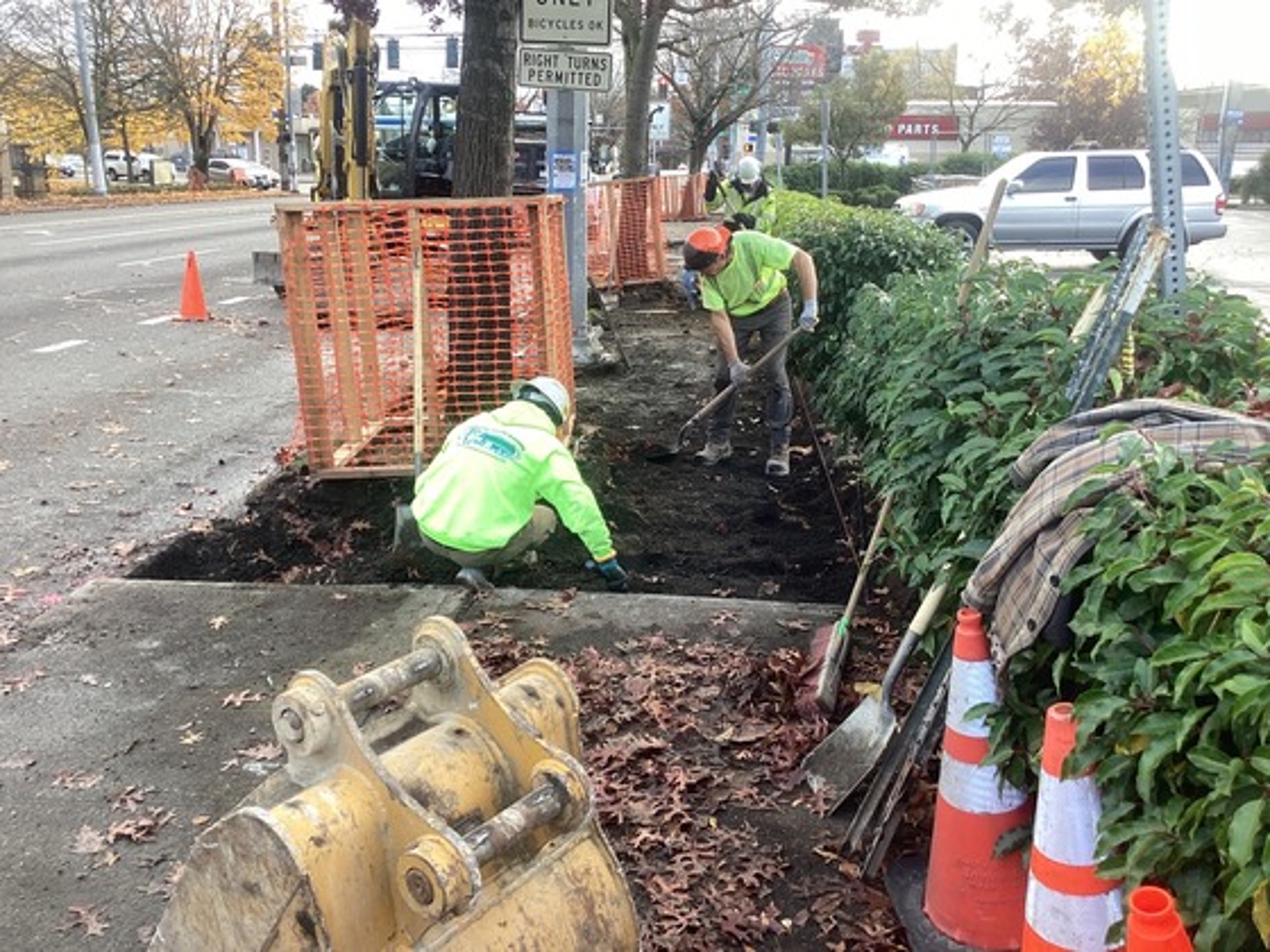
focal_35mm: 31
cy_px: 476
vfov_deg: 45.4
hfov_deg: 58.4
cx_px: 635
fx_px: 1137
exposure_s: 1/100
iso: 25
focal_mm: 3.3
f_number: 2.4
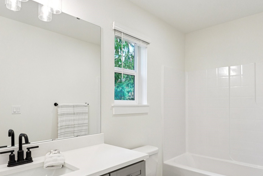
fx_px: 146
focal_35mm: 20
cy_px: 98
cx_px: 112
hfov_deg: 83.4
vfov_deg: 61.7
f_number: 8
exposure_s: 1/45
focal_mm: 17
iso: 400
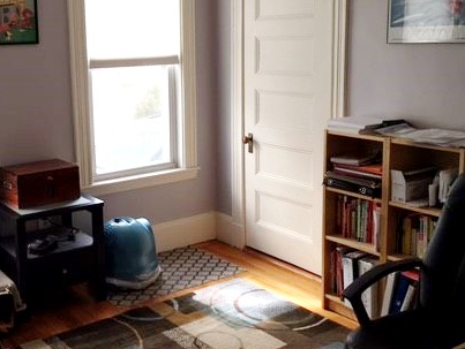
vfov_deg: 31.5
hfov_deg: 40.4
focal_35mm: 46
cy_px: 143
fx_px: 618
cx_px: 136
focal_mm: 4.15
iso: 32
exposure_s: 1/120
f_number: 2.2
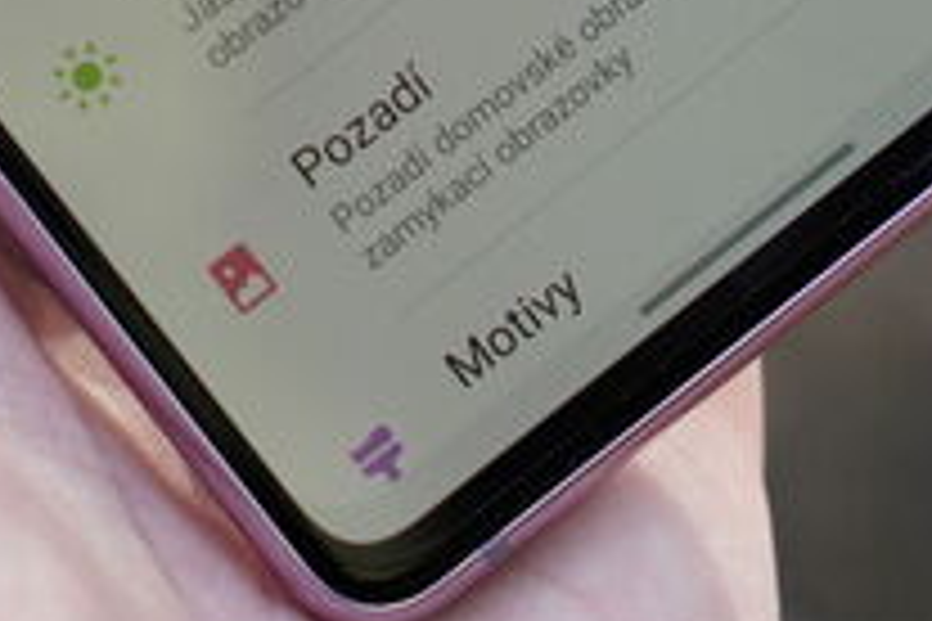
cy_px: 128
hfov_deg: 9.9
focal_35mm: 208
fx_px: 5384
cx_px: 671
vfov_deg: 6.6
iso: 500
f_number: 5.6
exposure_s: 1/250
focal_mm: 70
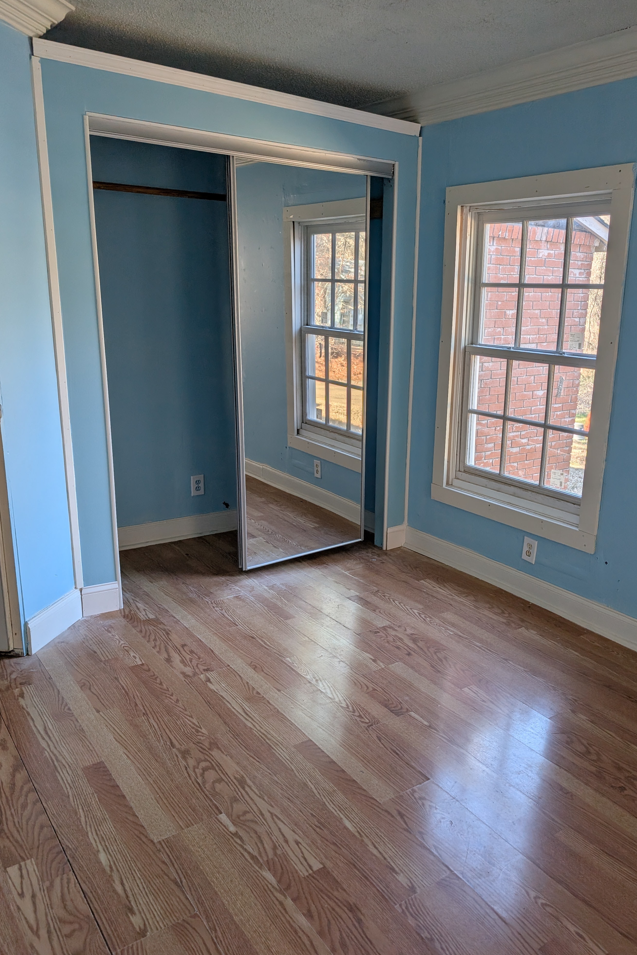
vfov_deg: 69.4
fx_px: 690
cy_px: 466
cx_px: 366
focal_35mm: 26
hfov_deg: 49.4
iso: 22
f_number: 1.68
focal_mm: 6.9
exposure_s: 1/334
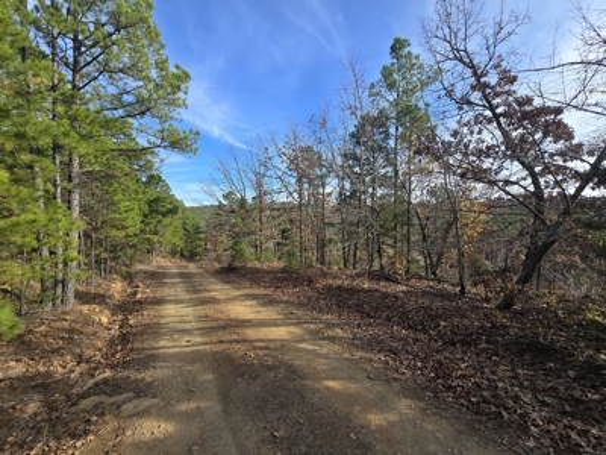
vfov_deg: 89.9
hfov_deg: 106.2
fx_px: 228
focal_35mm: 13
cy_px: 228
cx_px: 303
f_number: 2.2
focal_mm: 2.2
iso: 50
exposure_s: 1/968
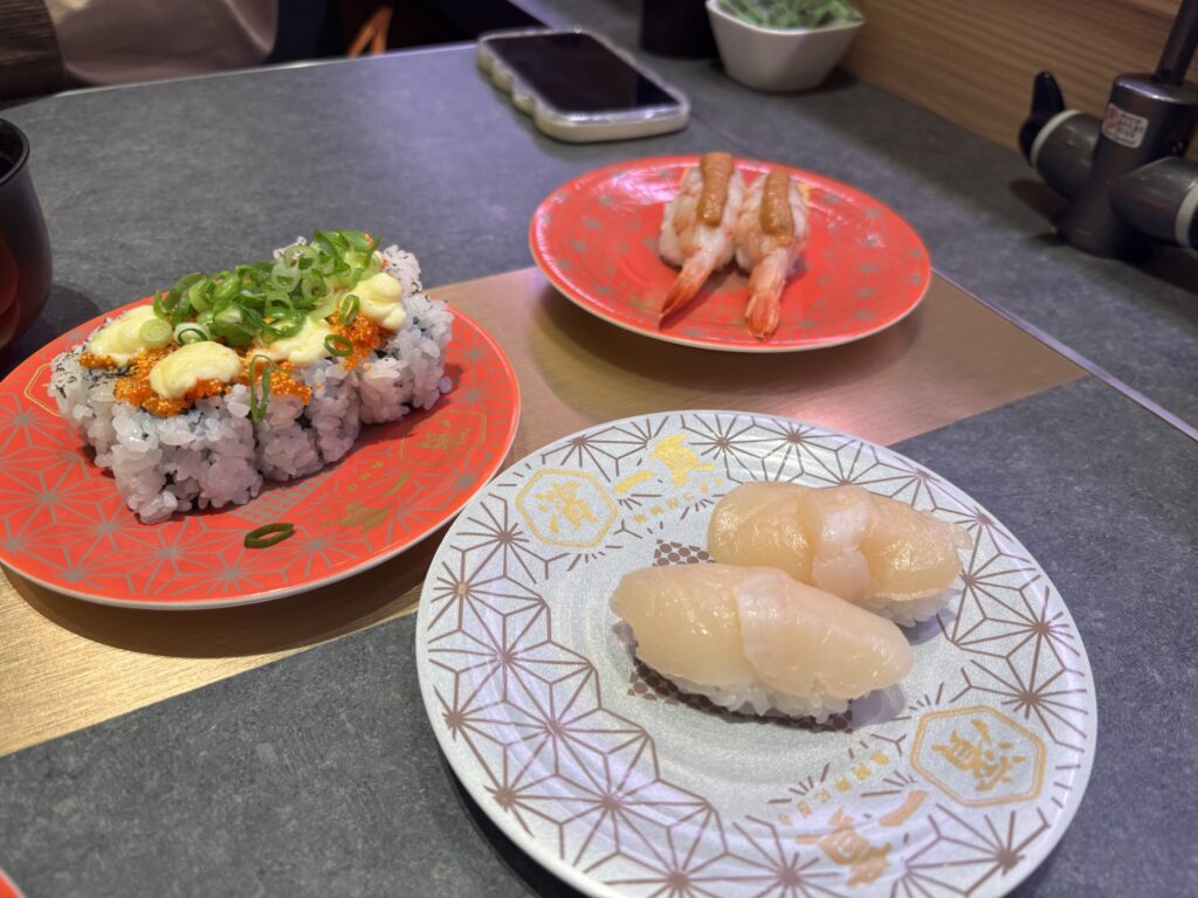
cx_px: 599
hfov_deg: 67.3
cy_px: 449
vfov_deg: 53.1
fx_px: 900
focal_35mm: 26
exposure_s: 1/100
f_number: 1.6
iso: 40
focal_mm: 5.96
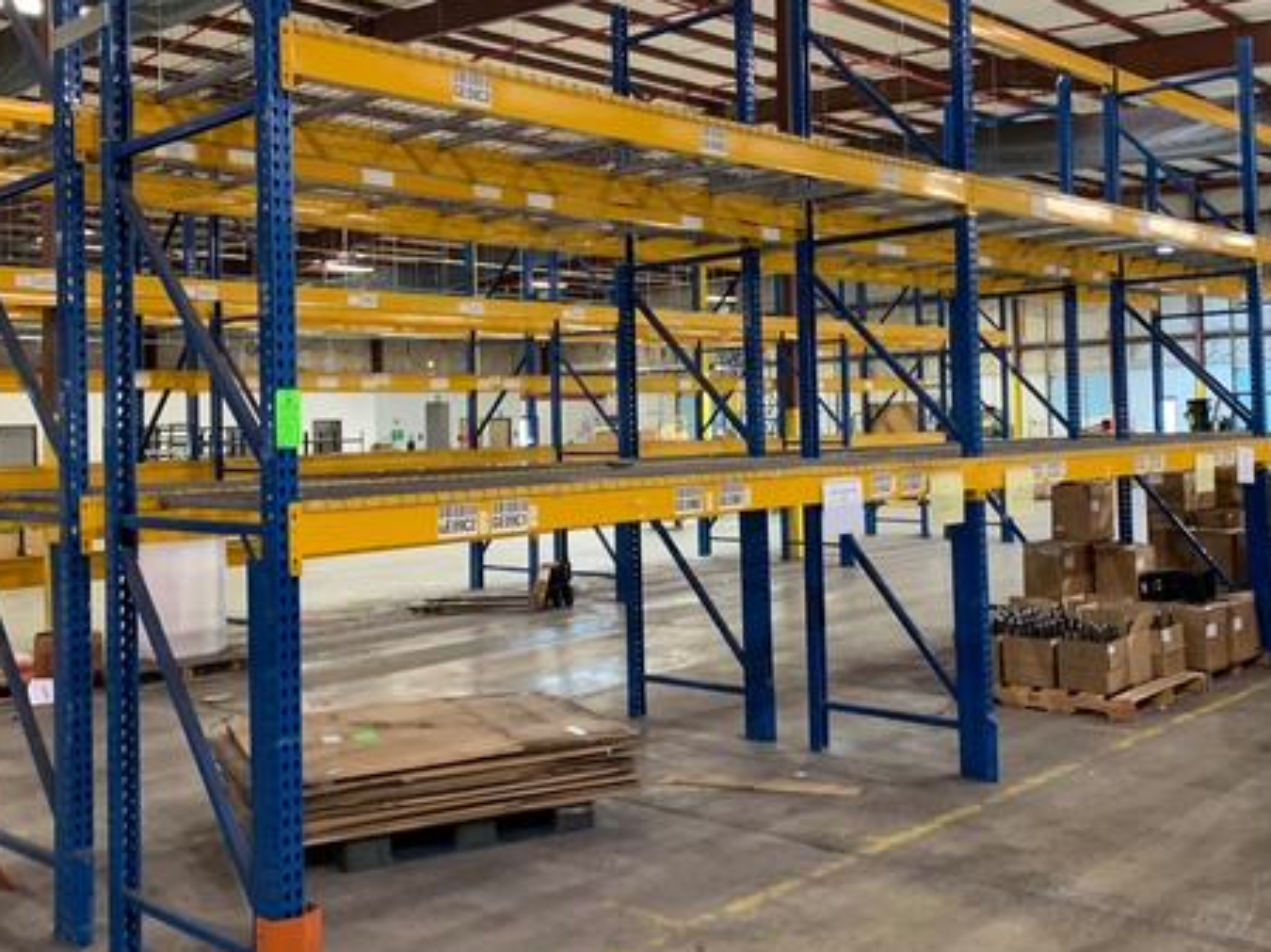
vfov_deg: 38.5
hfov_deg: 50.1
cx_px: 709
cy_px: 398
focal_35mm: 37
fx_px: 1358
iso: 250
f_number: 1.8
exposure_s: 1/40
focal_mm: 4.25
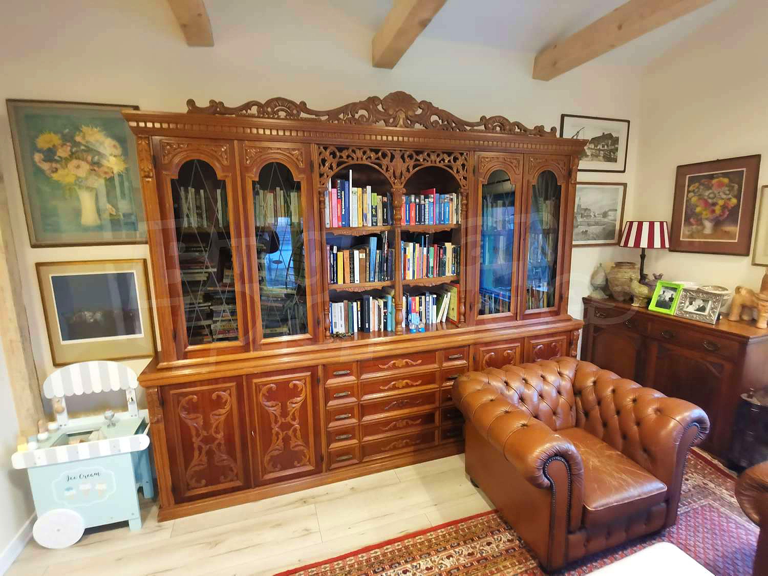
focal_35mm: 17
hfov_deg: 91.0
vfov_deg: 74.7
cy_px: 288
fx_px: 377
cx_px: 384
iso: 640
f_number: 2.2
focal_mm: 2.23
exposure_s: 1/16.7
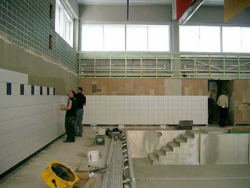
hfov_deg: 50.1
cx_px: 125
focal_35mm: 37
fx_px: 267
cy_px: 94
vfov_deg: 38.7
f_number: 2.6
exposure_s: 1/125
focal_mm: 7.6
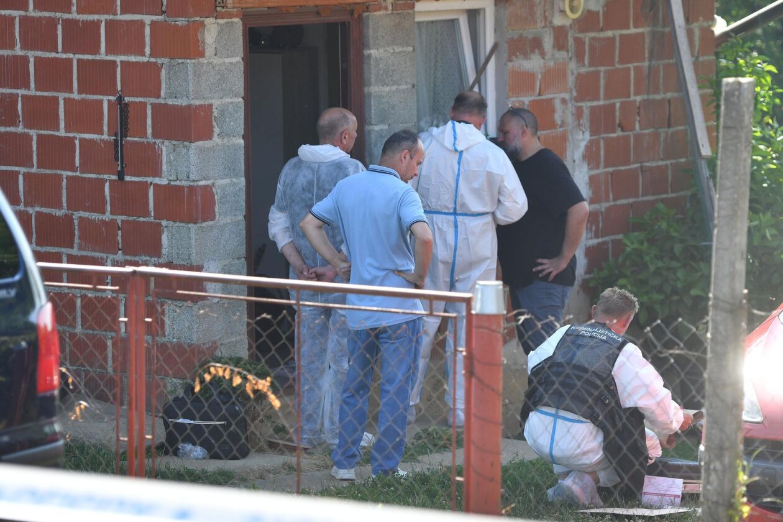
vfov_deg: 13.0
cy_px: 261
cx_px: 392
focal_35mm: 105
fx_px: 2284
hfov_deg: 19.5
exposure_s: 1/500
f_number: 5
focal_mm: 105
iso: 125
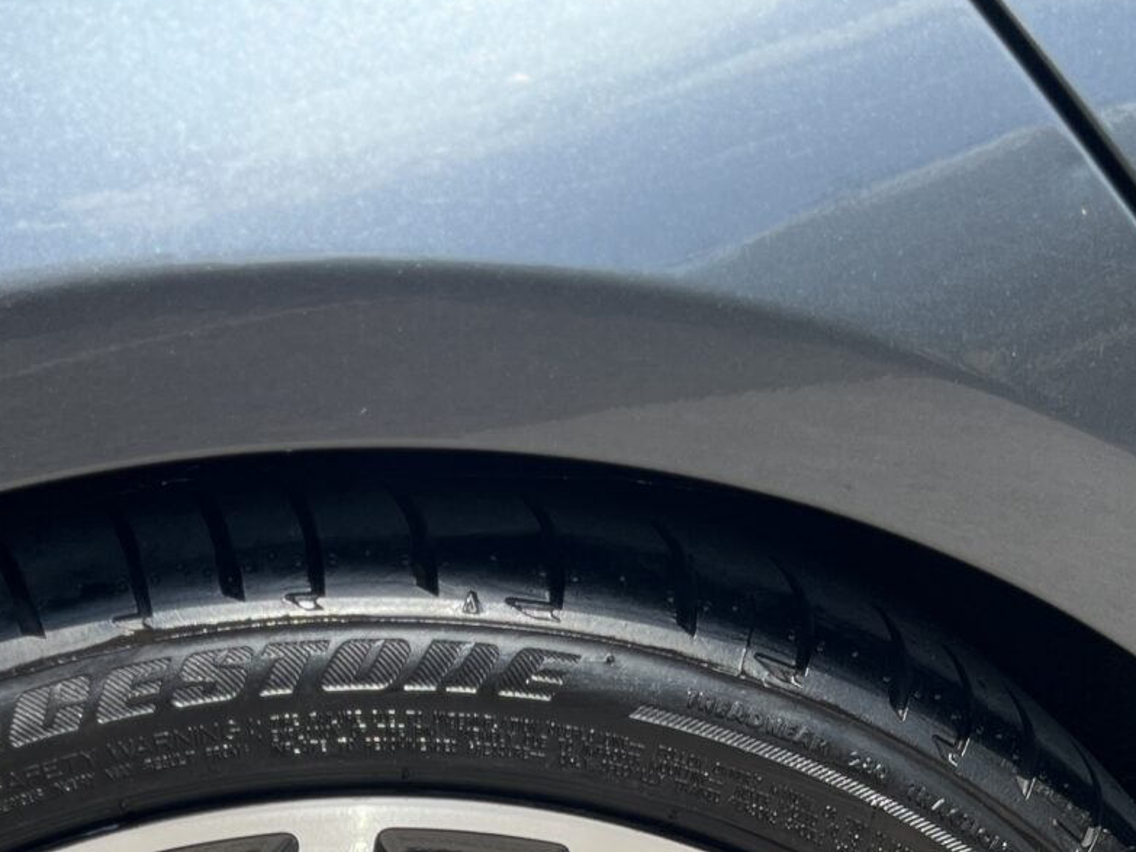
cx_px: 431
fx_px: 2789
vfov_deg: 16.0
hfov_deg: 23.0
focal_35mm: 85
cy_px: 1258
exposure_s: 1/1531
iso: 50
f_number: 1.5
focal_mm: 5.7
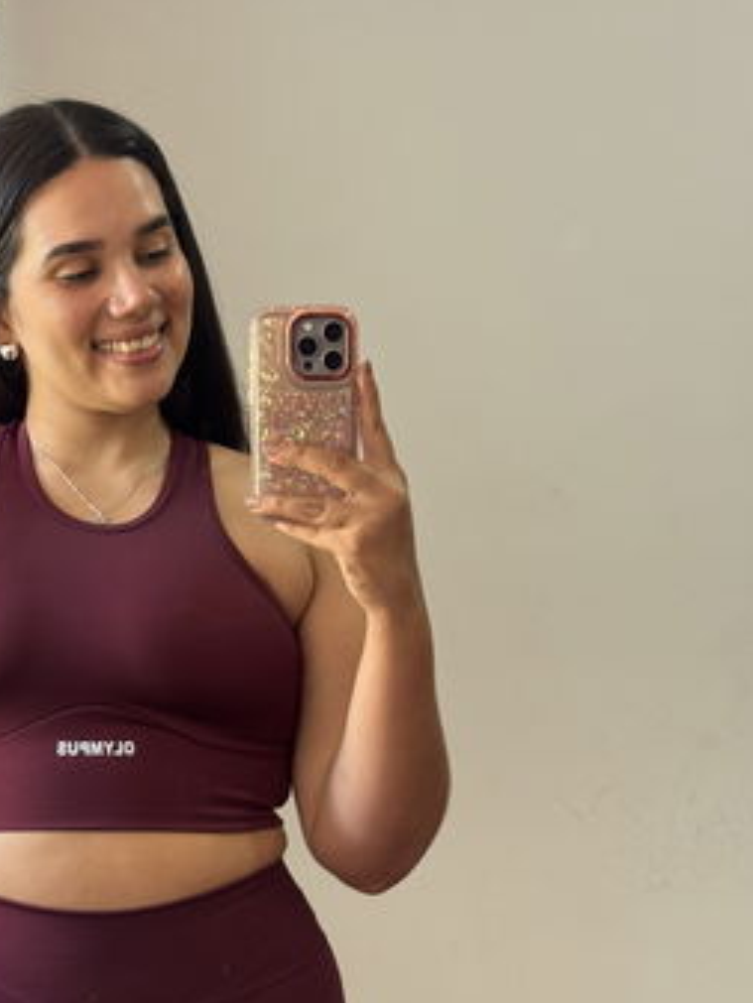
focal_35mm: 76
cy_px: 686
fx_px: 2203
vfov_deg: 25.5
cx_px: 173
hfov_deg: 19.2
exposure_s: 1/50
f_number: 1.78
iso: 160
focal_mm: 6.76
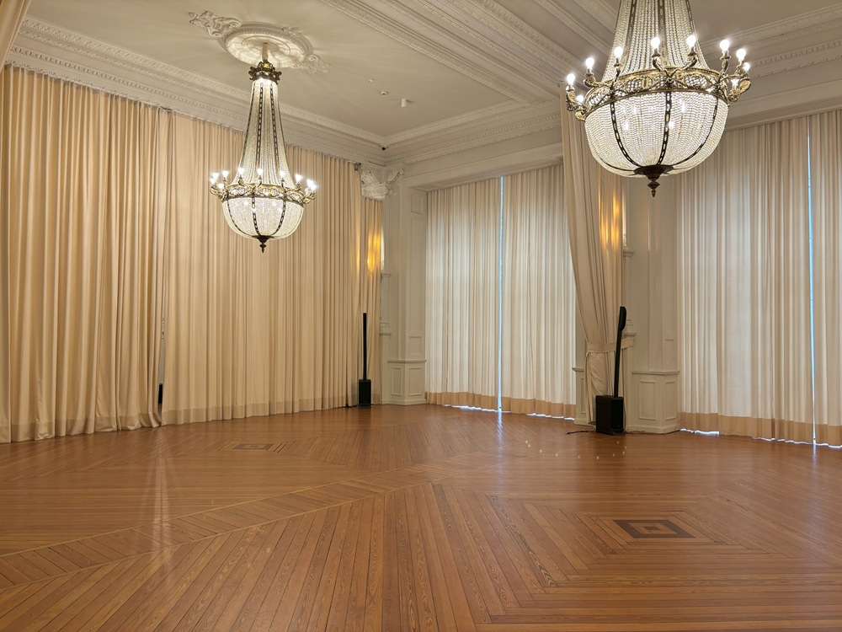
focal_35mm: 26
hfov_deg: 67.3
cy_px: 316
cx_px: 421
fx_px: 632
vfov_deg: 53.1
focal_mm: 5.96
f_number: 1.6
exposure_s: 1/50
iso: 100
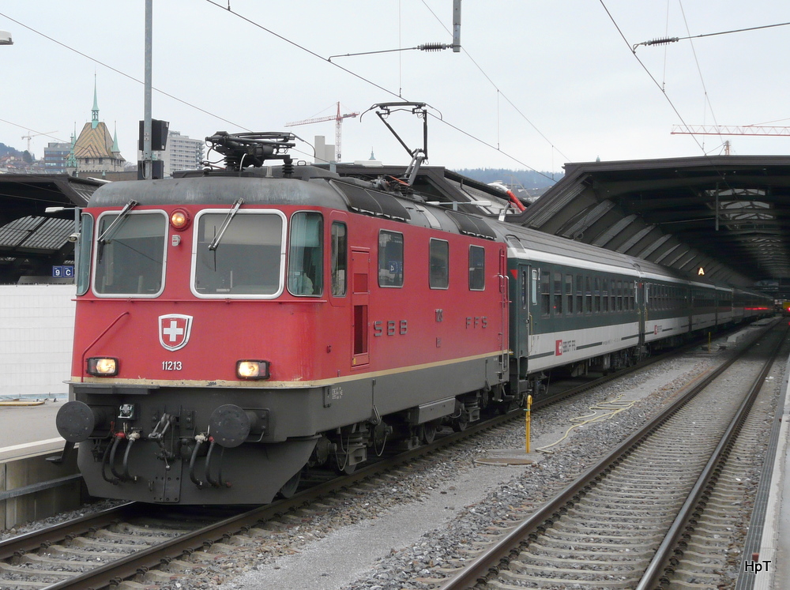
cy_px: 295
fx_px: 1276
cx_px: 395
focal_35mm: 56
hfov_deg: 34.4
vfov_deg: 26.0
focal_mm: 9.2
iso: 100
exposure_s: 1/100
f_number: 4
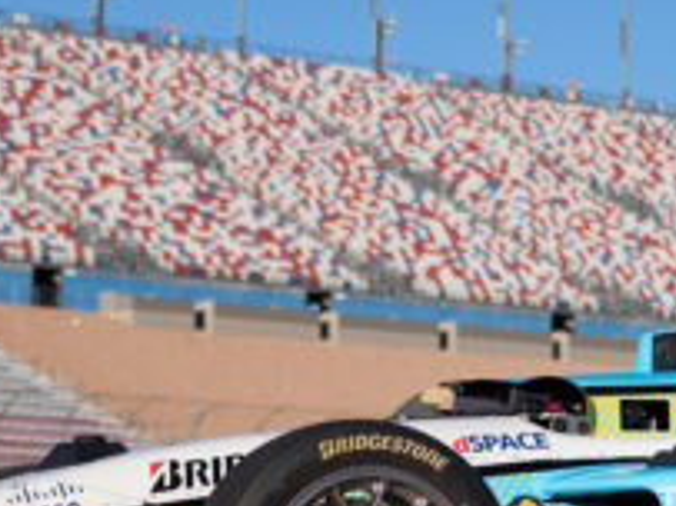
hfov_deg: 10.0
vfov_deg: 7.5
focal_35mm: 197
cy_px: 335
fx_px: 3845
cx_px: 430
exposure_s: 1/1000
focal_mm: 26
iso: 100
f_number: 1.7
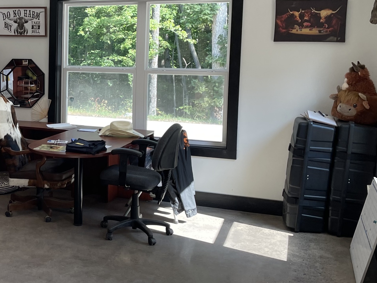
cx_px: 28
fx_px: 599
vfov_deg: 26.4
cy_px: 101
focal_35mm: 55
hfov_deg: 32.9
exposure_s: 1/120
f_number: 1.6
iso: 32
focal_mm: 4.2
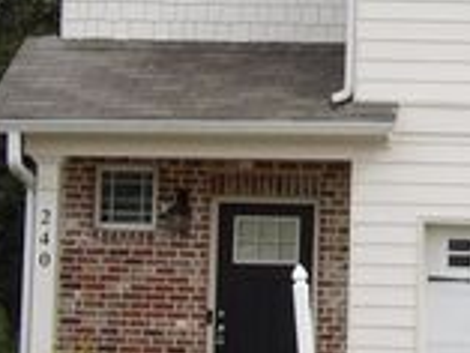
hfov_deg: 9.9
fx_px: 2677
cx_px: 518
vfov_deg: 7.5
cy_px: 7
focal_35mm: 197
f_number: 4
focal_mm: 11.1
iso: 100
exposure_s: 1/530
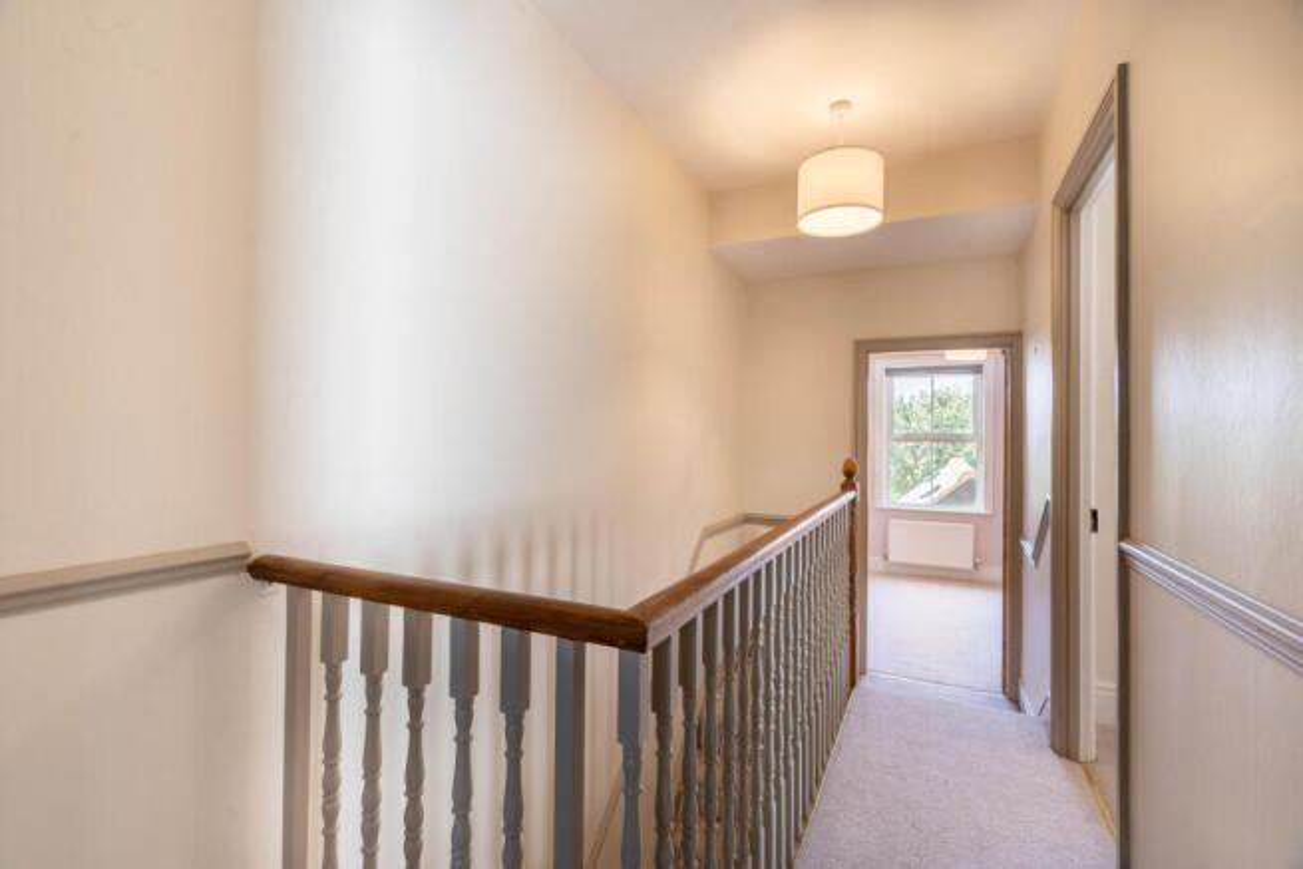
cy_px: 434
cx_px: 652
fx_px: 579
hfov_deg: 96.7
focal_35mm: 16
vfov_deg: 73.8
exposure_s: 1/125
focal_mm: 16
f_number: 8
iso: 320
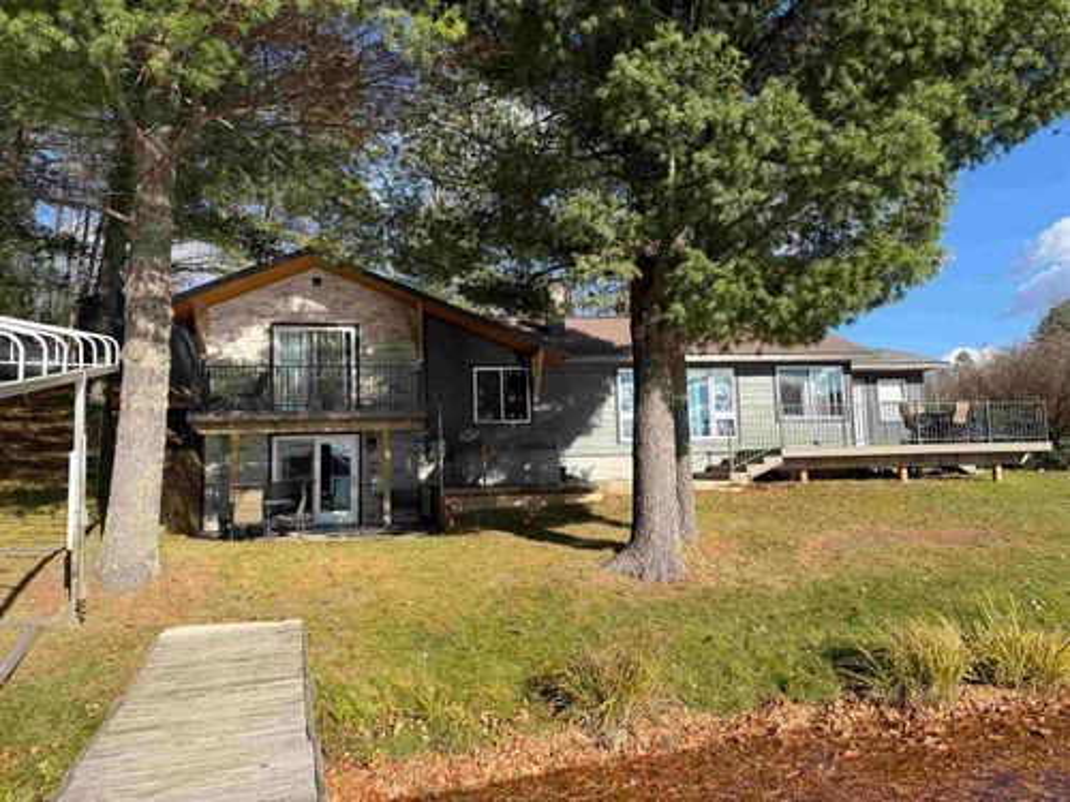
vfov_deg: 56.8
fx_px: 742
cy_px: 401
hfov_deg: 71.6
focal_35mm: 24
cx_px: 535
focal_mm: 6.76
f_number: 1.78
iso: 80
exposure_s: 1/2611
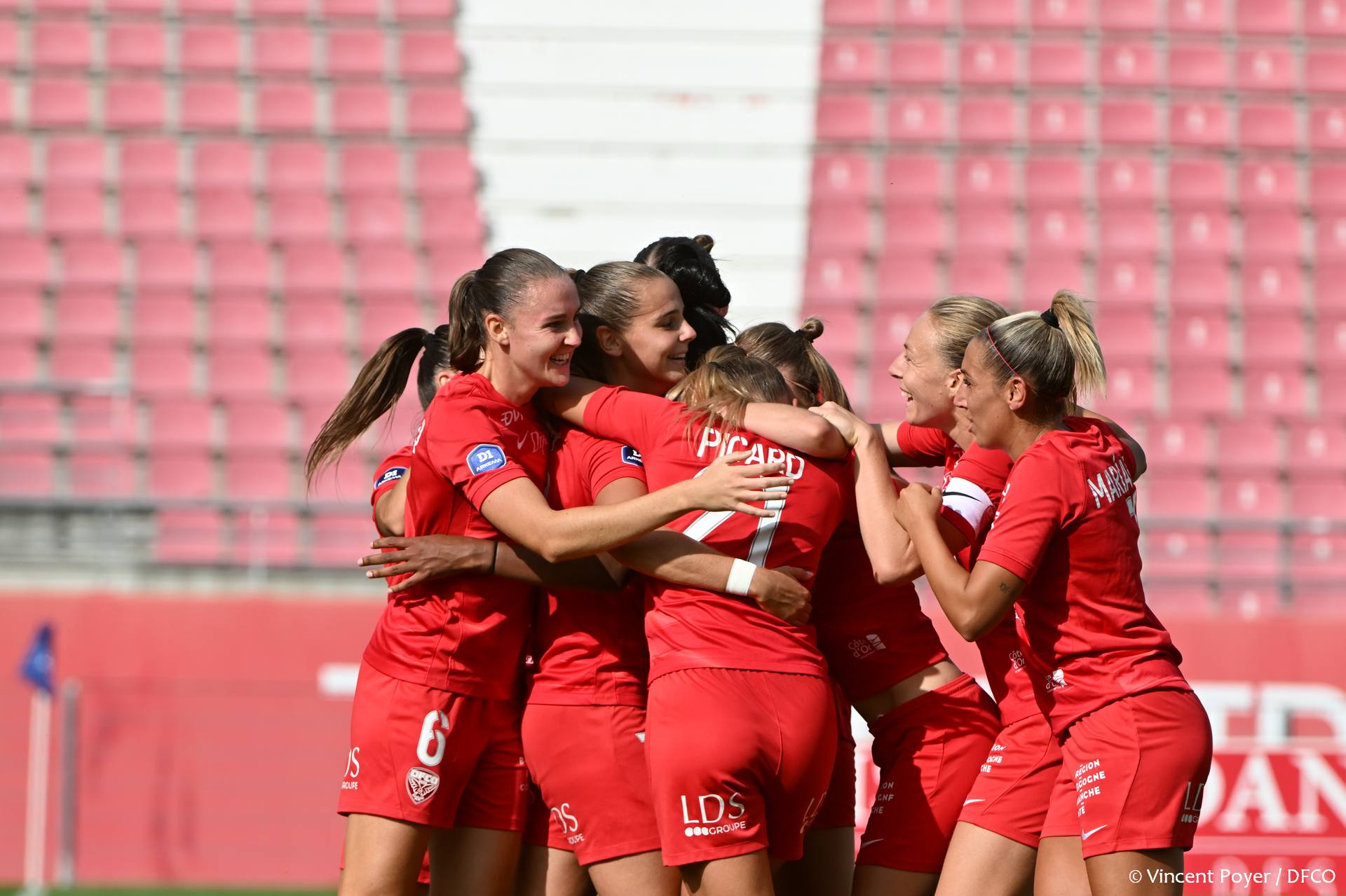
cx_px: 673
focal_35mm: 600
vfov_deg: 2.3
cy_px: 448
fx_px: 22426
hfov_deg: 3.4
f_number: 7.1
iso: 320
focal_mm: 400
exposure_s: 1/1250
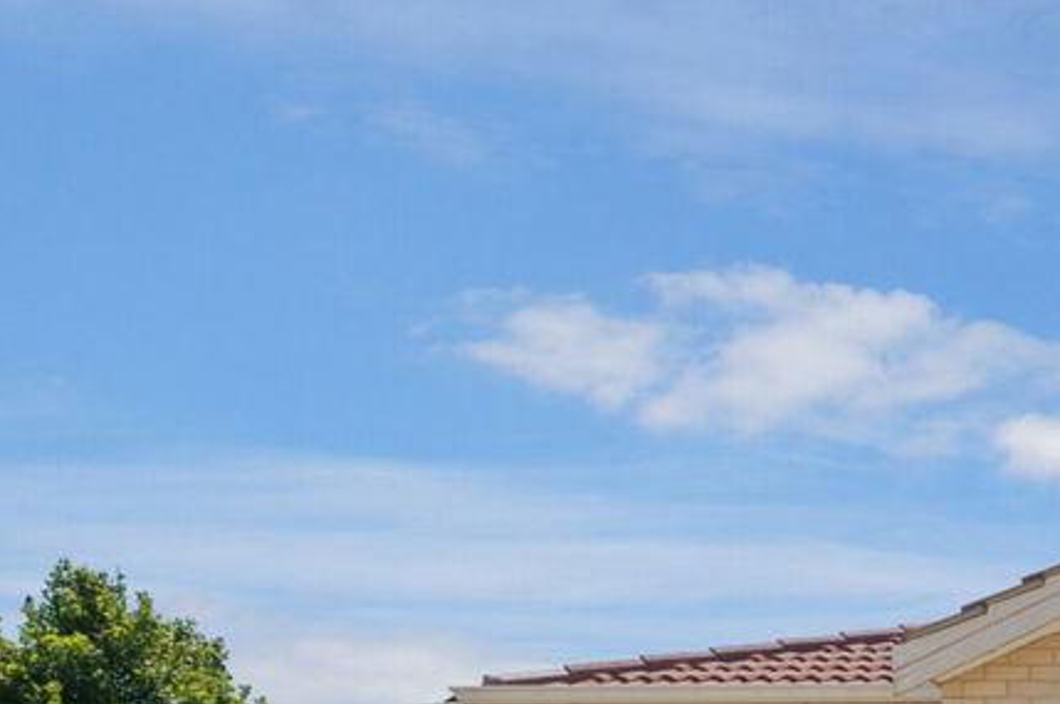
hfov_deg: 27.9
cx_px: 1574
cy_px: 1068
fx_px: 1441
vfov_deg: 22.4
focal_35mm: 49
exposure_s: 1/320
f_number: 8
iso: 100
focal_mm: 14
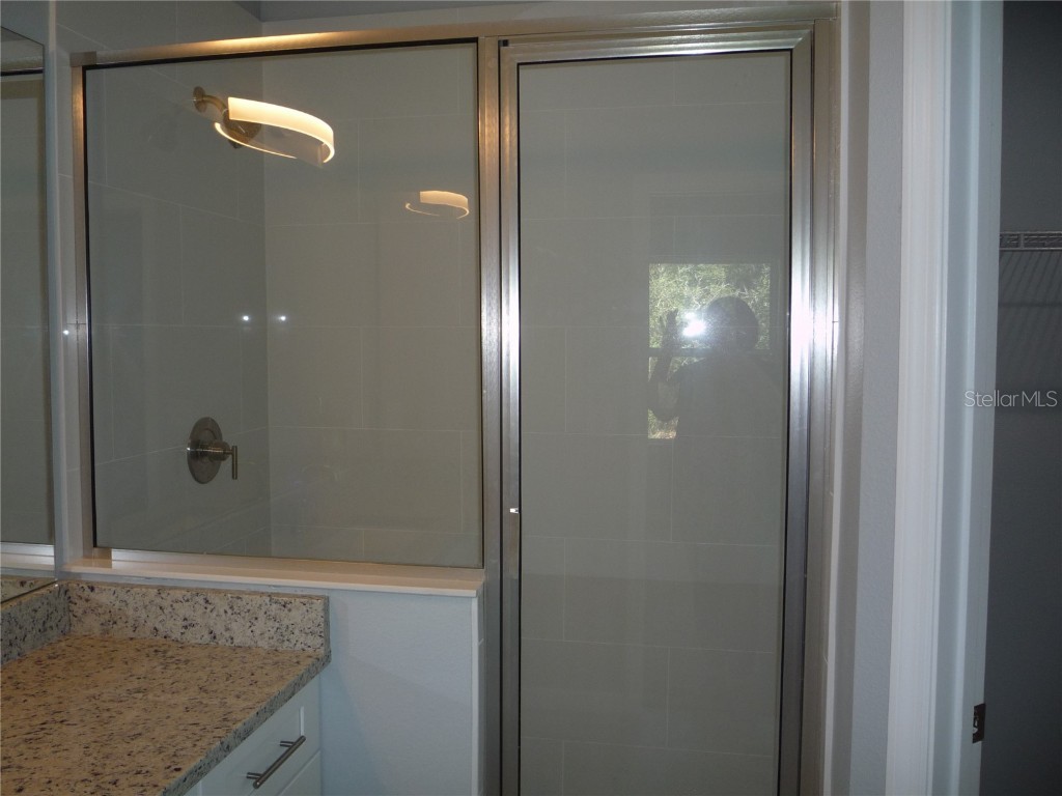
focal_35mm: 30
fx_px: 920
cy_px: 398
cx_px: 531
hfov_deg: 60.0
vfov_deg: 46.8
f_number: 3.3
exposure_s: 1/30
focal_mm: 5.2
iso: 100
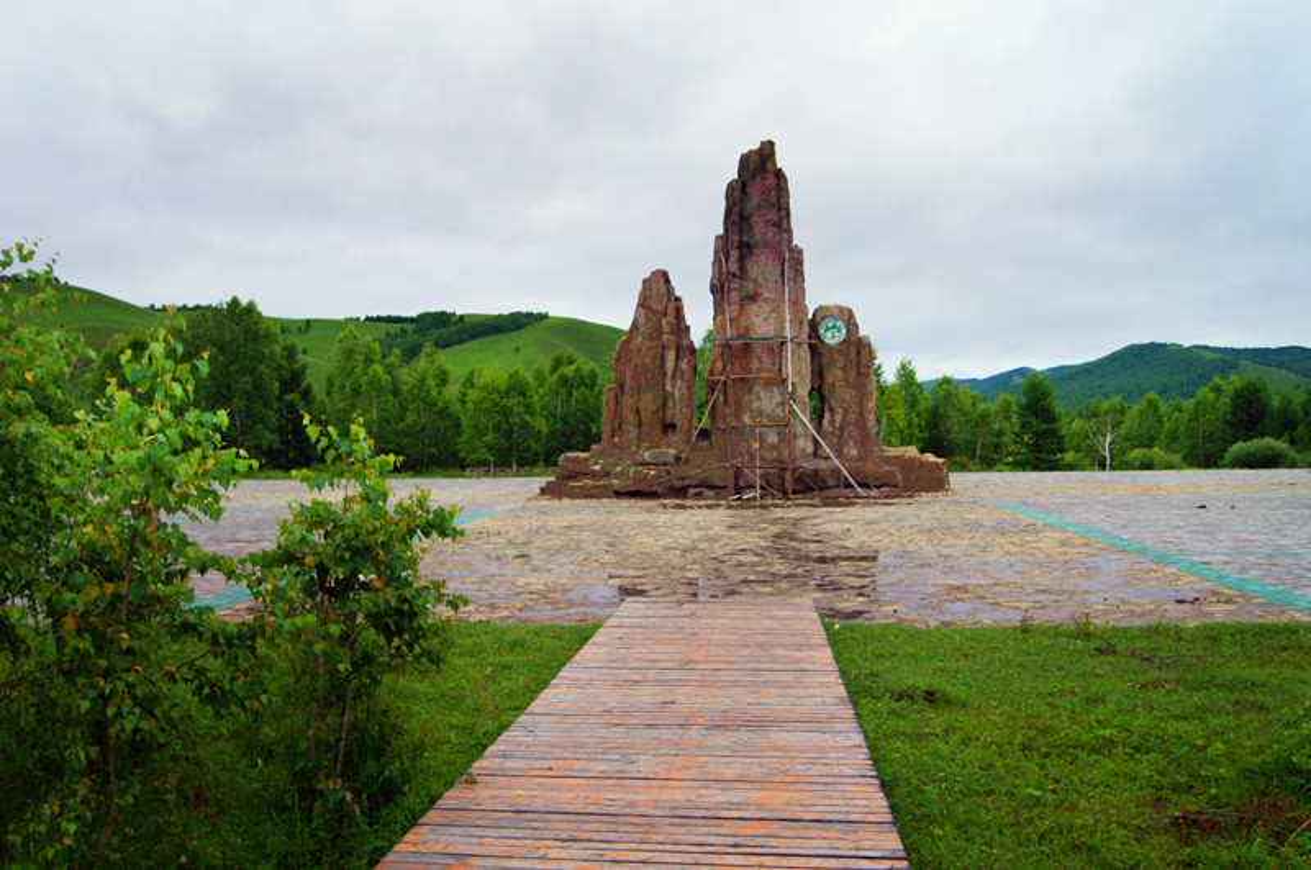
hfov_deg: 57.3
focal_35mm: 33
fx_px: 1200
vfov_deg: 39.9
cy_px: 435
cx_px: 656
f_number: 9
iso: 100
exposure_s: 1/100
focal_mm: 22
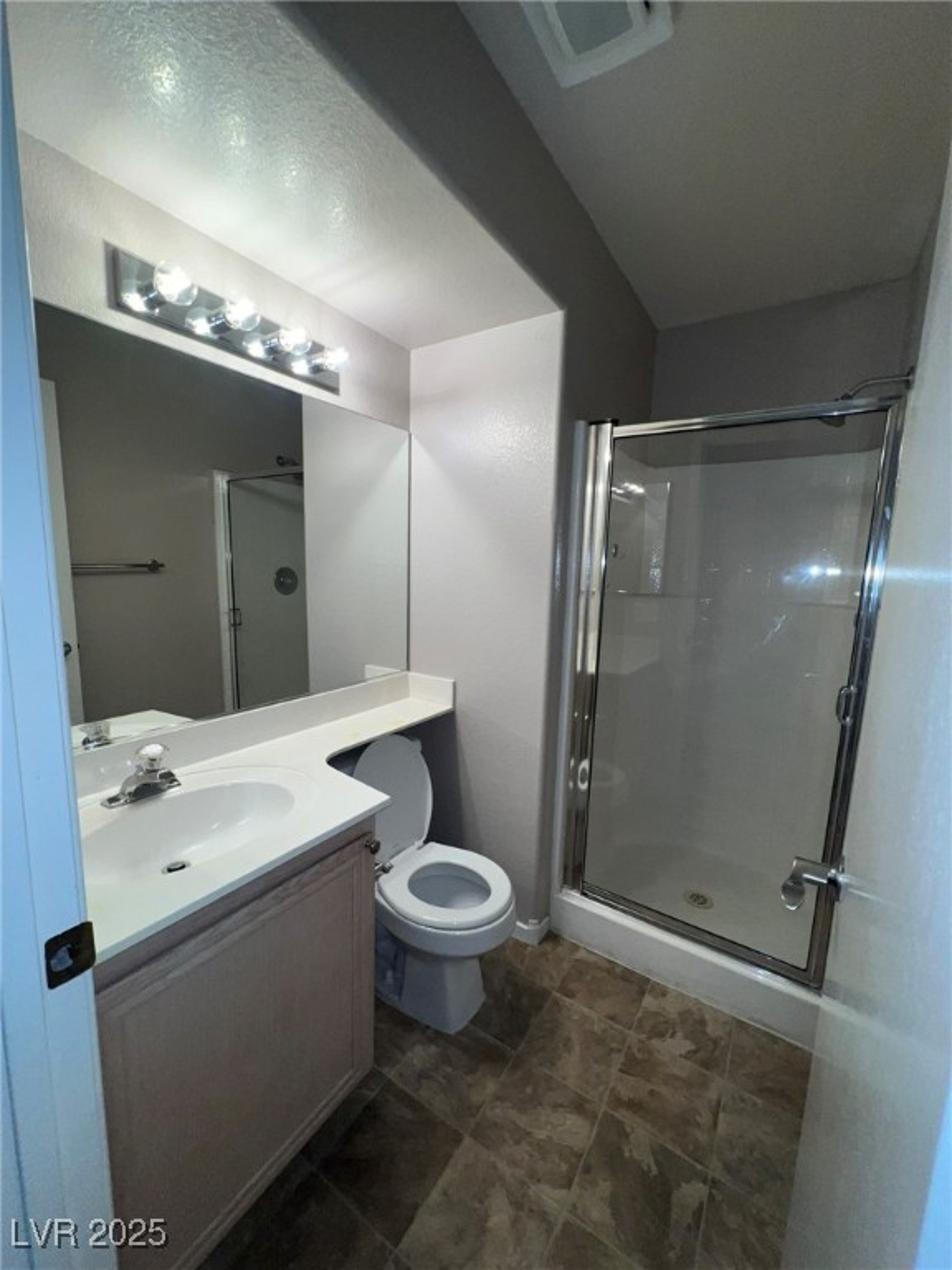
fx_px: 477
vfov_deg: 106.2
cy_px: 635
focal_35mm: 13
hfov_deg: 89.9
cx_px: 476
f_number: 1.8
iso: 32
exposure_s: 1/122
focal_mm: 1.57
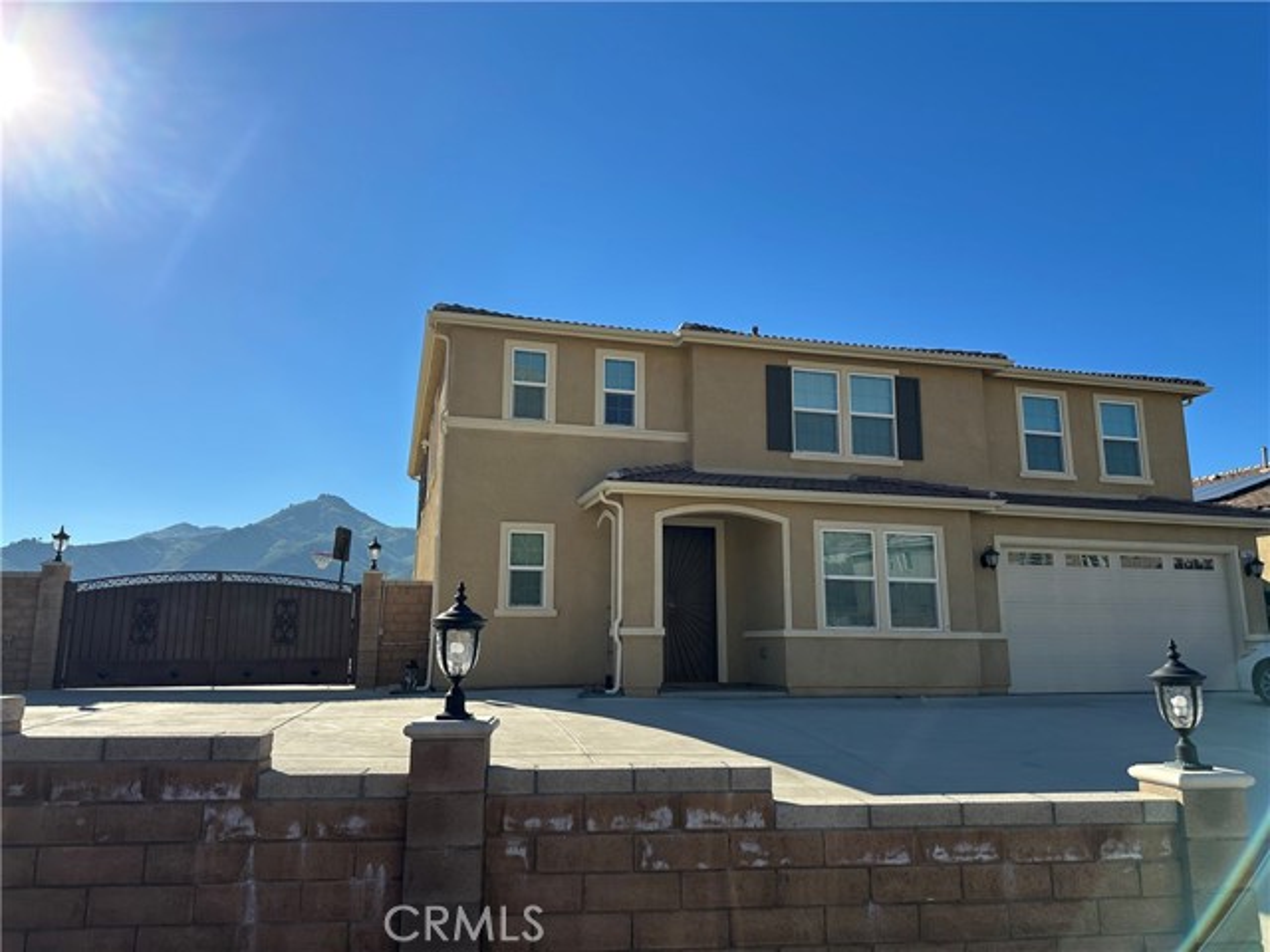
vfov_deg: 56.8
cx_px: 635
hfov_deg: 71.6
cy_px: 476
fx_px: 881
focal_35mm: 24
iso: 80
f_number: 1.78
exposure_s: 1/5525
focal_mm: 6.86
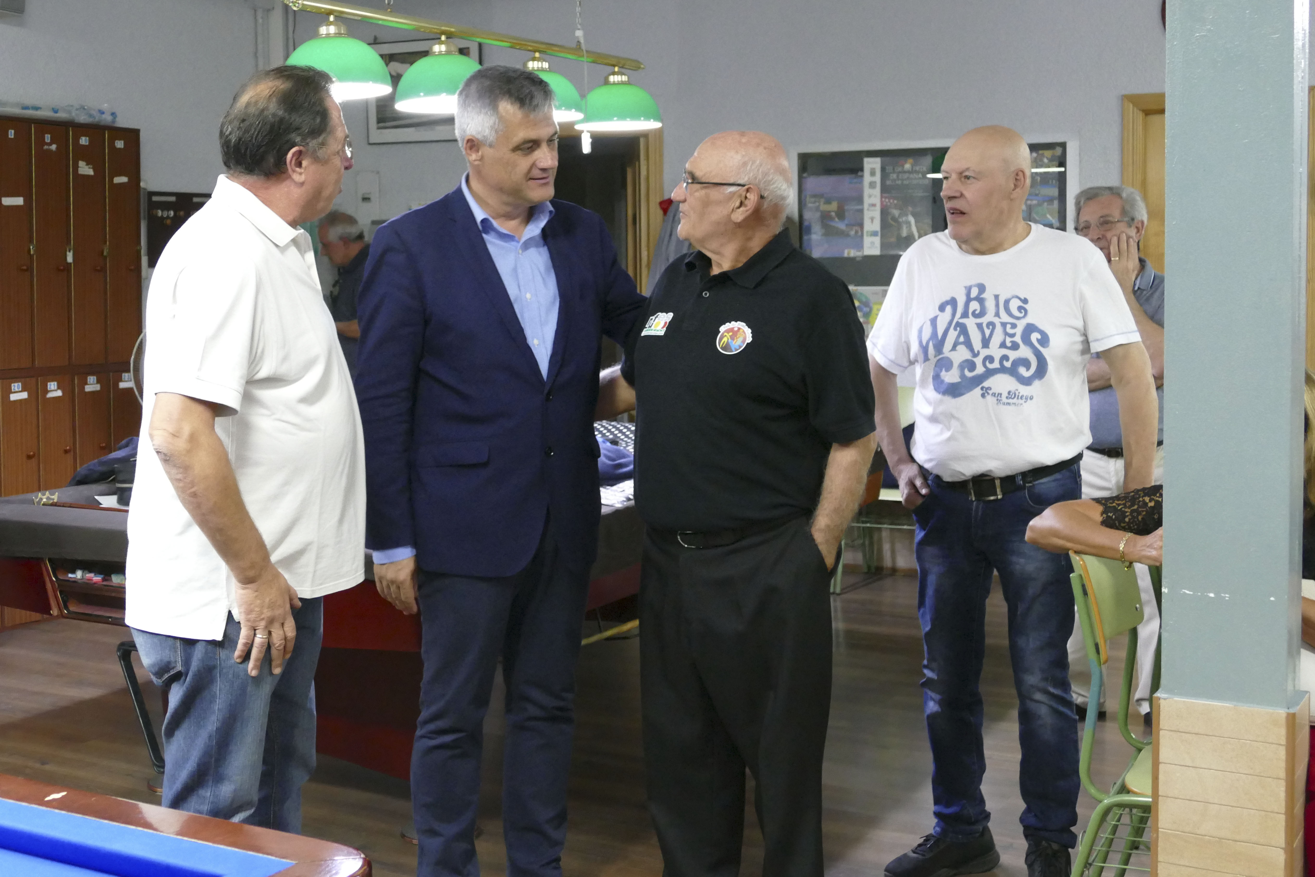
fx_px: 1424
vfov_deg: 34.2
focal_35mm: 39
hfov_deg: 49.6
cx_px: 658
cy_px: 438
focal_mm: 14.24
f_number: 3.1
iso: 1600
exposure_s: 1/30
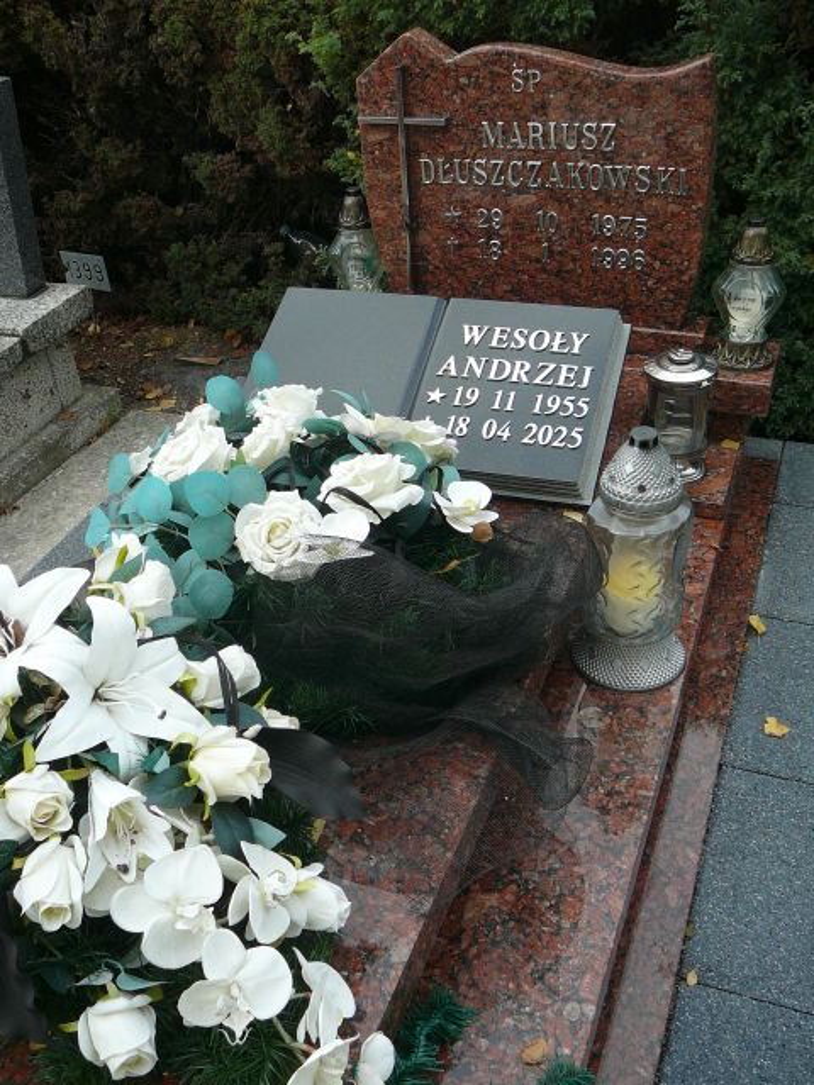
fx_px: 1097
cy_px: 542
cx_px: 407
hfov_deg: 40.7
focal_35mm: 35
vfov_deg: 52.6
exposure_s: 1/320
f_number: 2.8
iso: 80
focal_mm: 5.2
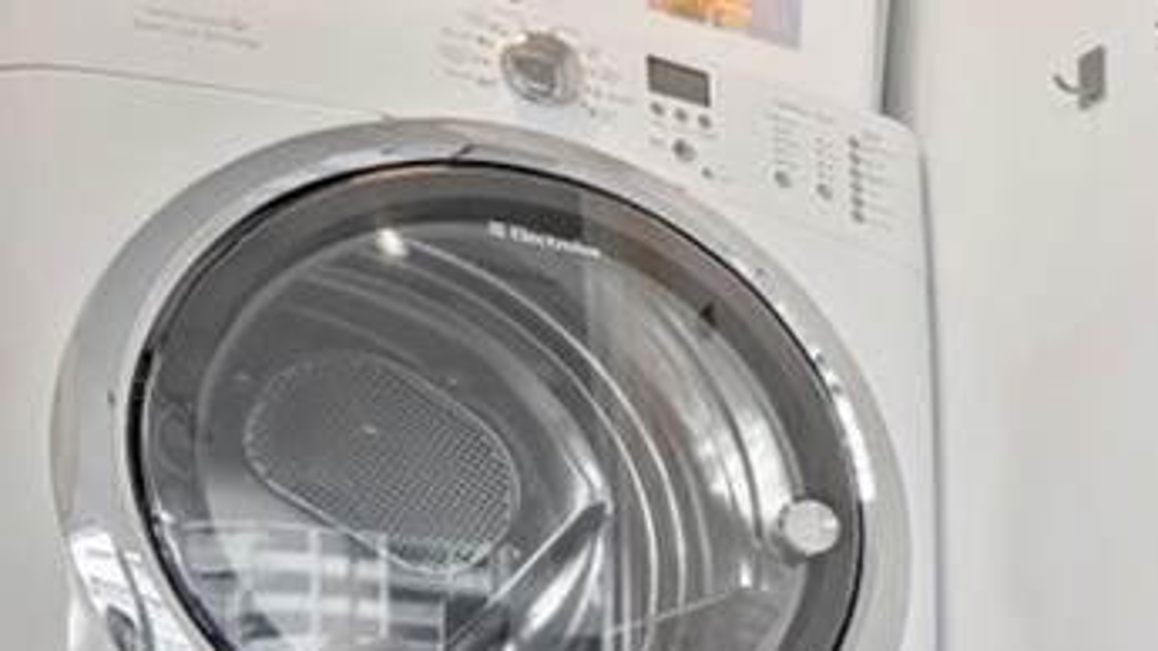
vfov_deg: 16.3
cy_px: 956
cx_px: 1826
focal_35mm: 68
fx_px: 2088
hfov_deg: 23.4
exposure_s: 1/2.5
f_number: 9
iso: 100
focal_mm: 14
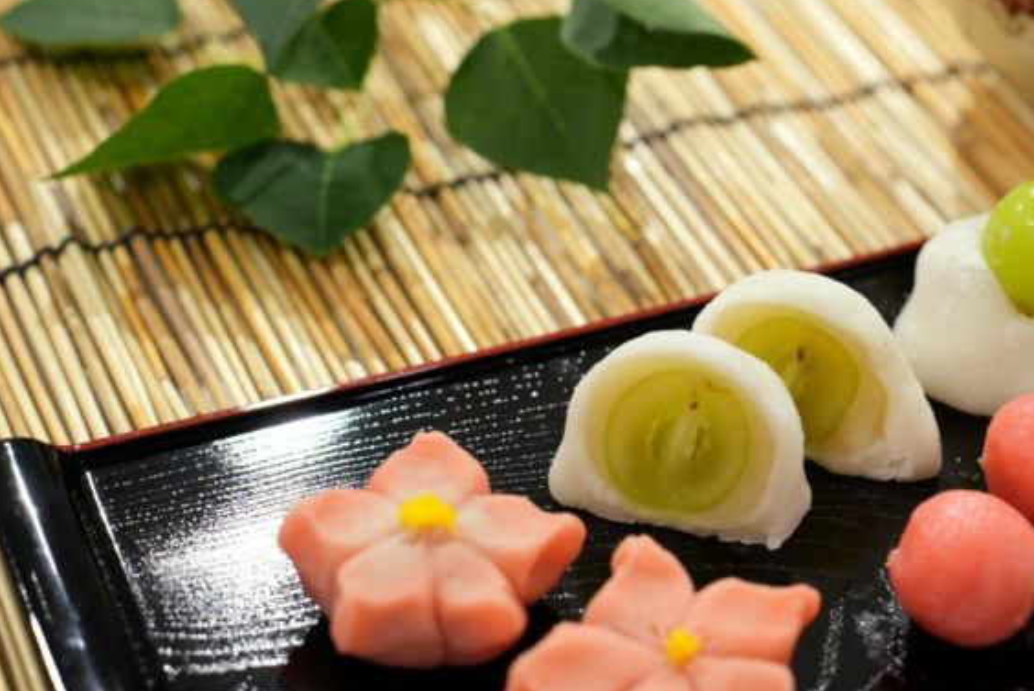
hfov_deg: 22.7
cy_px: 266
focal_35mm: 89
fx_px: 2558
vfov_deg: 15.4
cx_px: 755
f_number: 2.8
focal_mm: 49
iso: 320
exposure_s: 1/50
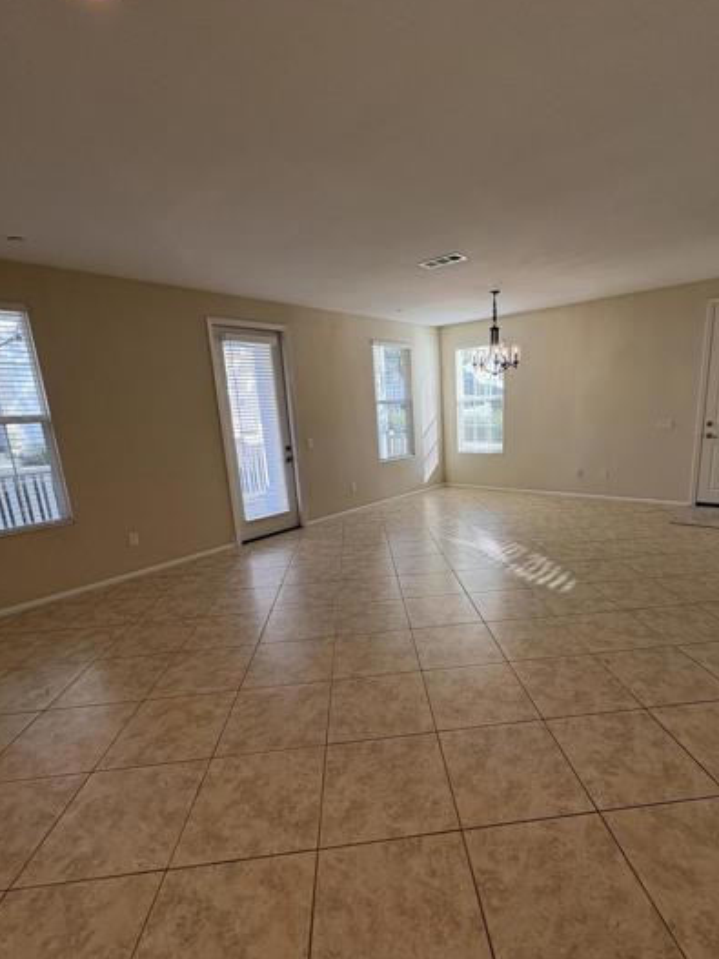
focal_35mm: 17
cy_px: 511
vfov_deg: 90.9
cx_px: 400
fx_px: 471
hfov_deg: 74.4
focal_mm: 2.22
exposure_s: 1/141
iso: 64
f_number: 2.2
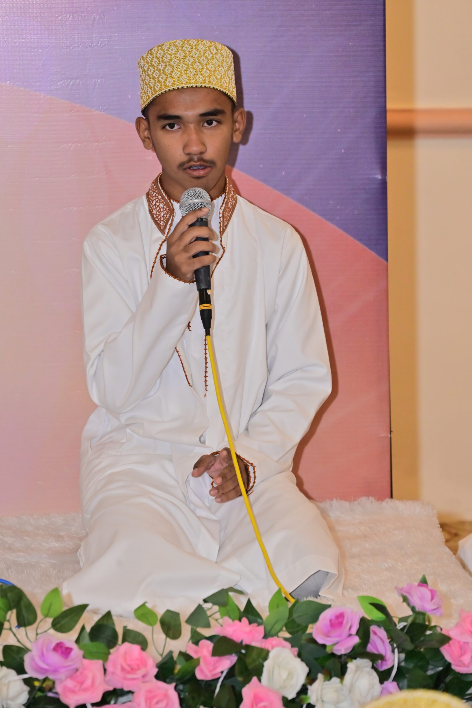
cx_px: 236
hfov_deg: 7.8
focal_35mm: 175
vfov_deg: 11.7
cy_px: 354
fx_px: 3441
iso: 1600
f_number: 8
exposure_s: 1/125
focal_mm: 175
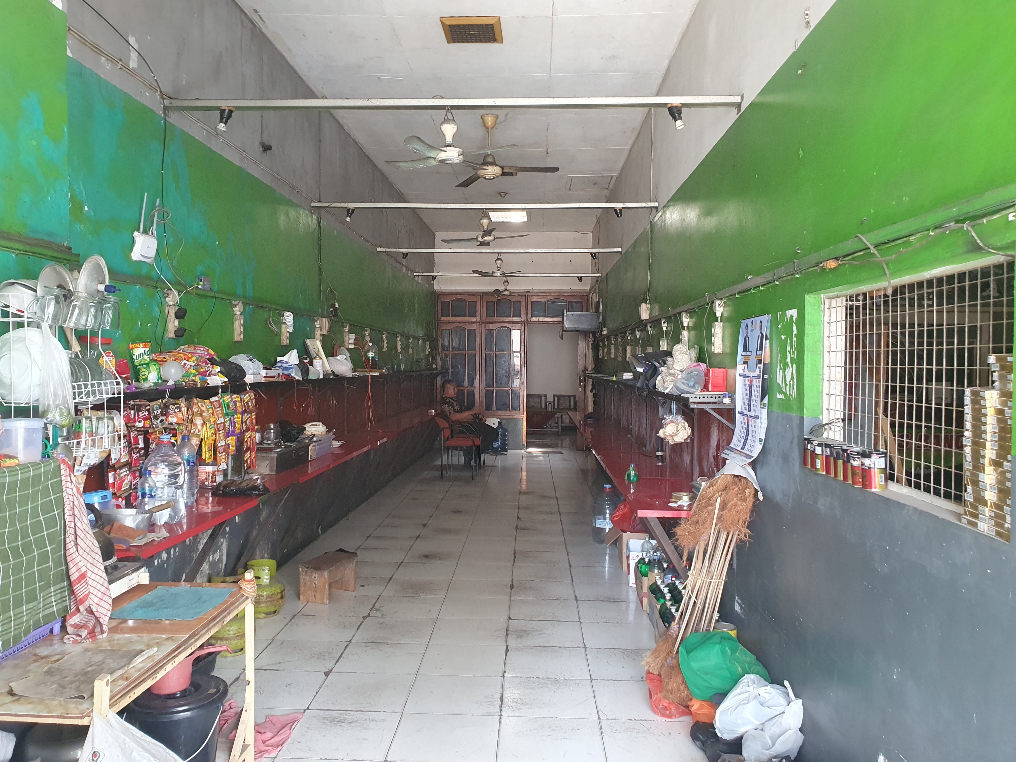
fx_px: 763
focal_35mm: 26
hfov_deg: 67.3
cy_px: 381
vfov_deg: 53.1
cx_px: 508
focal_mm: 4.32
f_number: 2.4
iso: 400
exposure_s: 1/50
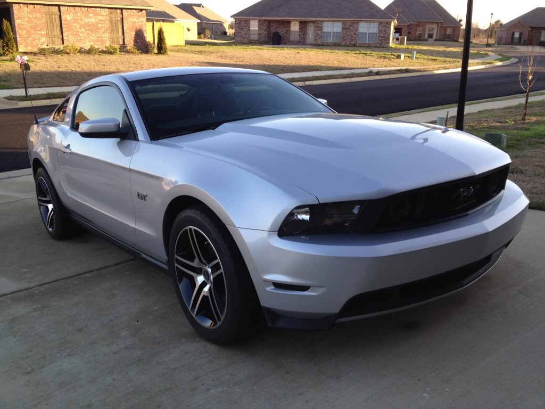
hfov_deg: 52.6
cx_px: 272
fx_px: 551
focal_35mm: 35
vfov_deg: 40.7
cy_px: 204
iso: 64
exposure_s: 1/259
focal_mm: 4.3
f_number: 2.4
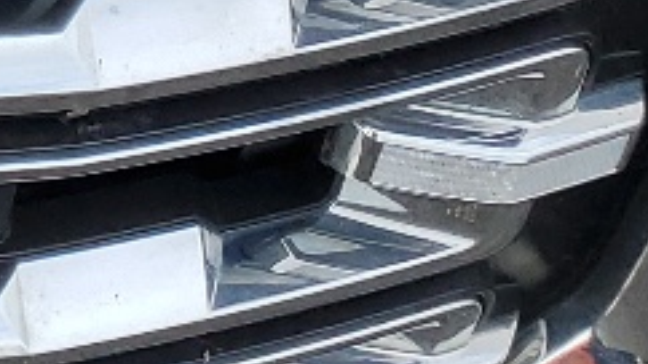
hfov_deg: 9.9
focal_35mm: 187
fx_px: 3212
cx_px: -1007
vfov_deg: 5.7
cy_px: -977
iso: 50
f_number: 1.5
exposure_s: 1/909
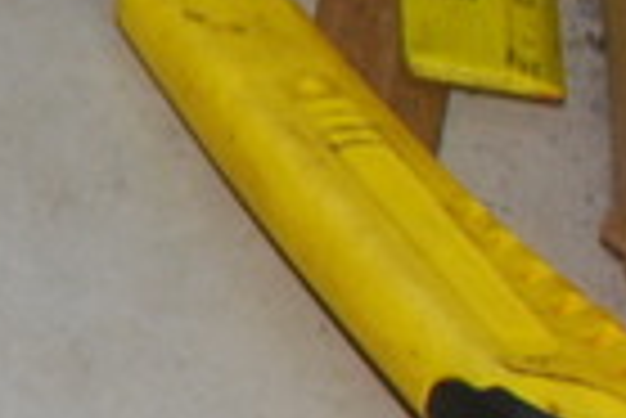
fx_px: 5396
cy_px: 164
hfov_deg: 5.9
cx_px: -1567
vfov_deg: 4.4
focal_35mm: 310
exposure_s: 1/60
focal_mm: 28
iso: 200
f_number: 5
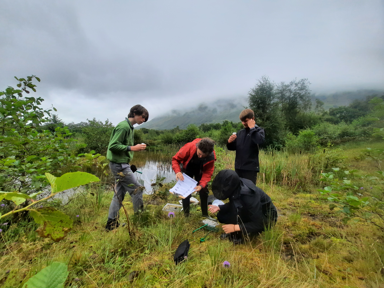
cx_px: 192
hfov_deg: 106.2
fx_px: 144
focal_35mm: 13
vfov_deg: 89.9
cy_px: 144
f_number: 2.2
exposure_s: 1/570
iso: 40
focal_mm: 1.74
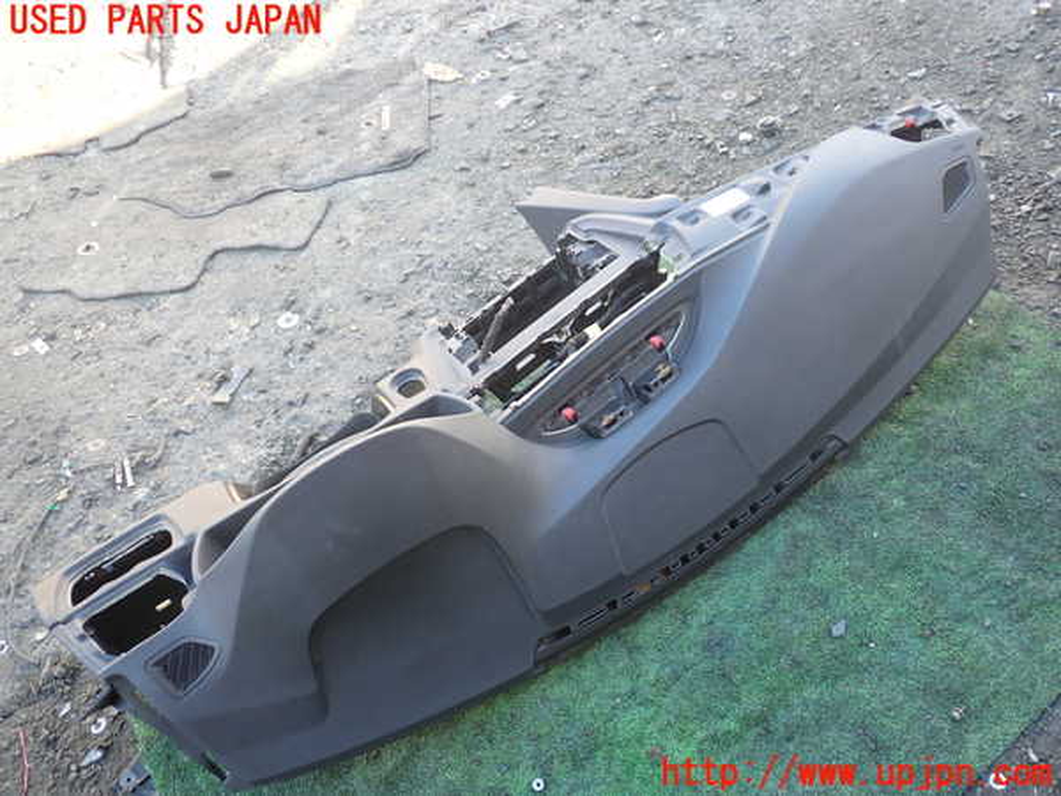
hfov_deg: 60.0
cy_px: 398
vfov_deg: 46.8
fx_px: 920
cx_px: 530
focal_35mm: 30
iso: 160
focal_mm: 5.4
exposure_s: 1/60
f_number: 2.3
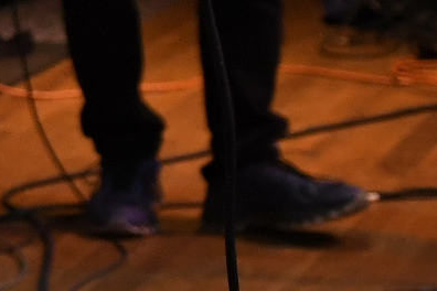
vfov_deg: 5.5
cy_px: -282
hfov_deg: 7.5
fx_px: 2944
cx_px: -845
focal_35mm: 243
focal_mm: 23
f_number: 2.5
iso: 1600
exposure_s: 1/160
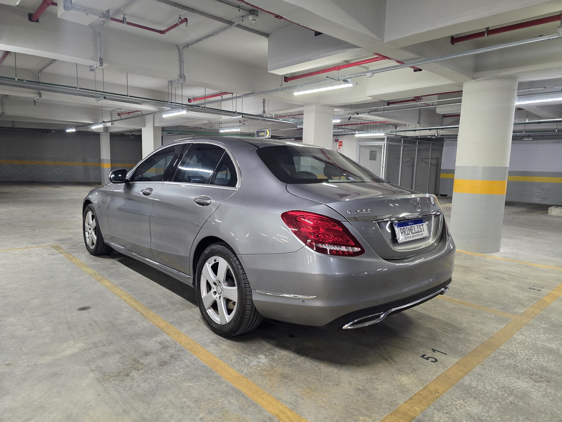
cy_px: 211
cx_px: 281
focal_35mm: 23
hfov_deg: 73.9
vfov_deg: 58.9
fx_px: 373
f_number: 1.7
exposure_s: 1/60
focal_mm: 6.3
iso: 800
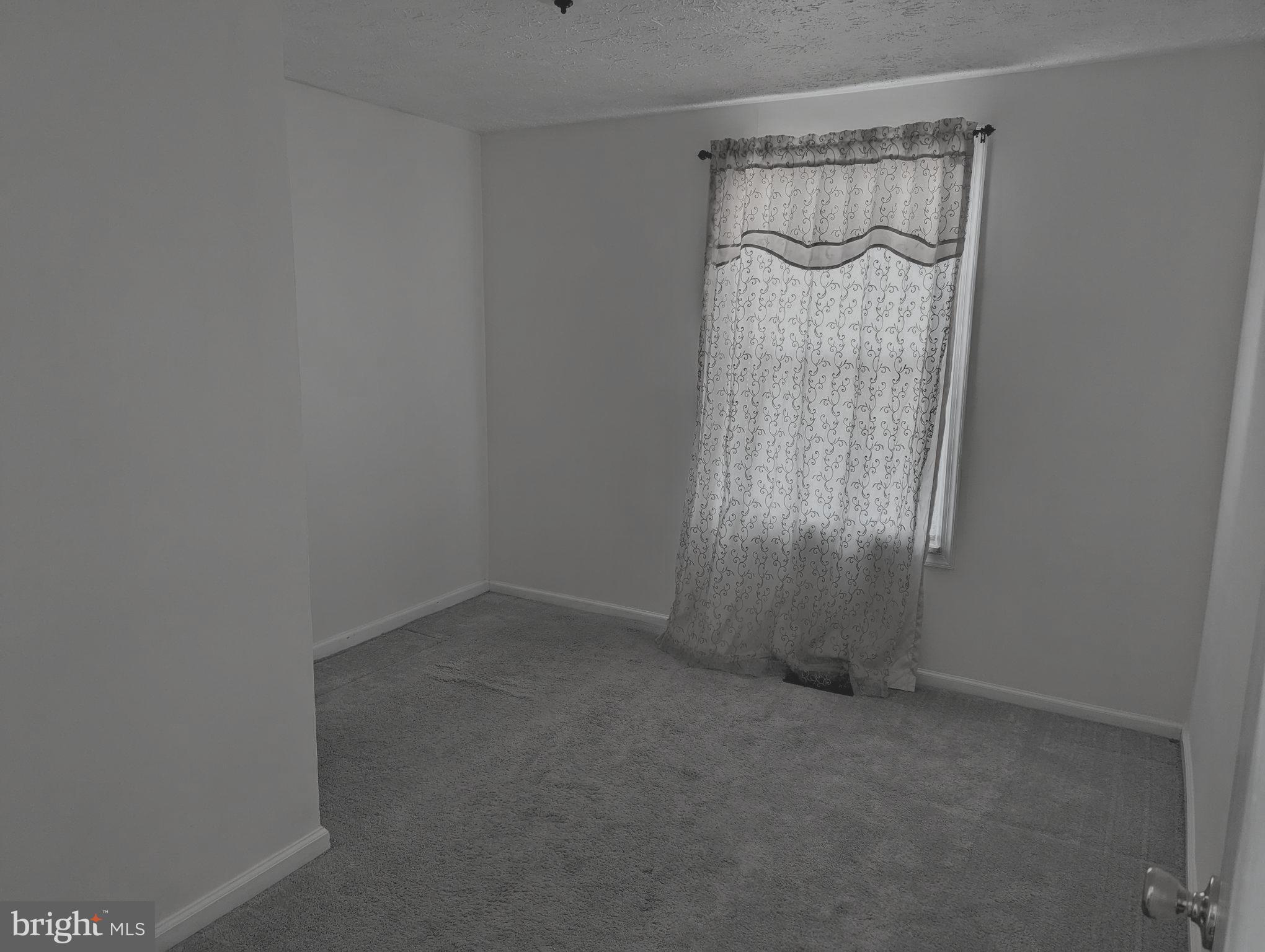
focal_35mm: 24
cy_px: 476
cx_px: 632
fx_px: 878
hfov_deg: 71.5
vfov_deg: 56.9
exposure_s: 1/30
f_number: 1.85
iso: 58
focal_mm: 6.81
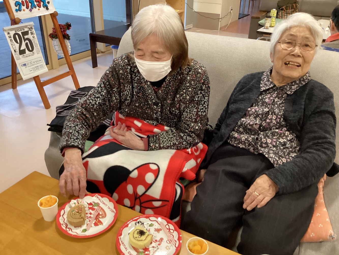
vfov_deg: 45.4
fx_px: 304
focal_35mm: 31
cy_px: 128
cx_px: 170
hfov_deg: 58.3
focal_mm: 3.3
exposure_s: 1/50
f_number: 2.4
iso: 320
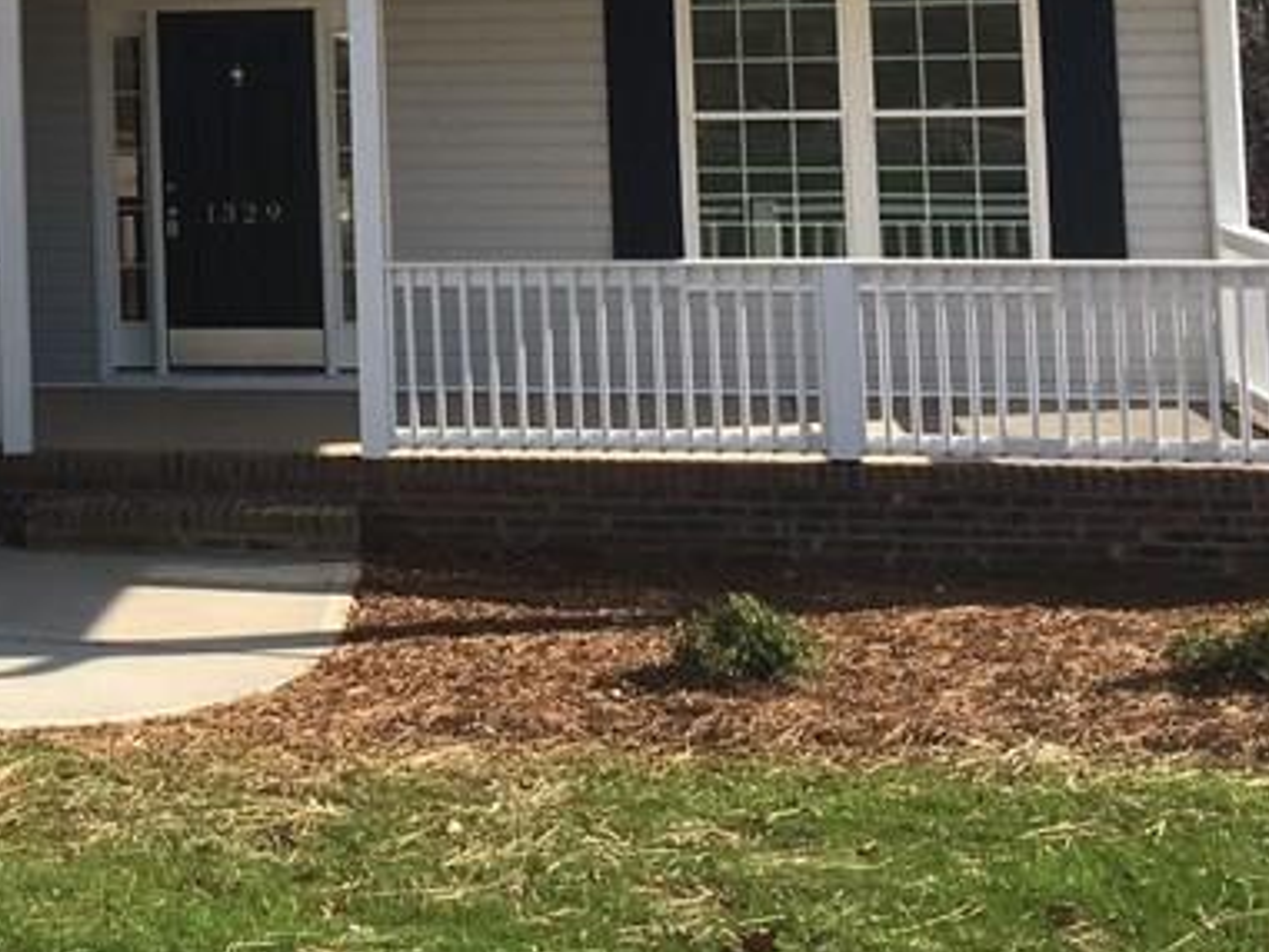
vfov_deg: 18.1
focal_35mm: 78
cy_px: -150
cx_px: -80
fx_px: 2860
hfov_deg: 23.6
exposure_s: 1/810
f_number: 2.2
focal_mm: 4.15
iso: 25
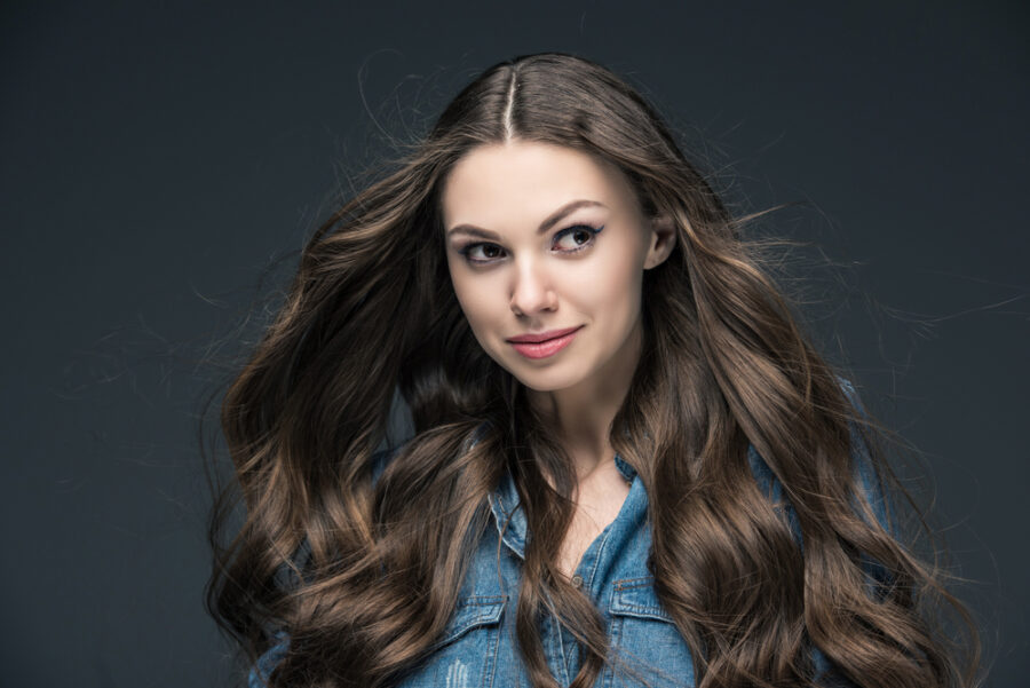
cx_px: 515
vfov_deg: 12.2
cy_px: 344
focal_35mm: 112
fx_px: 3206
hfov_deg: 18.3
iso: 100
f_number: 6.3
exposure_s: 1/200
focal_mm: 112
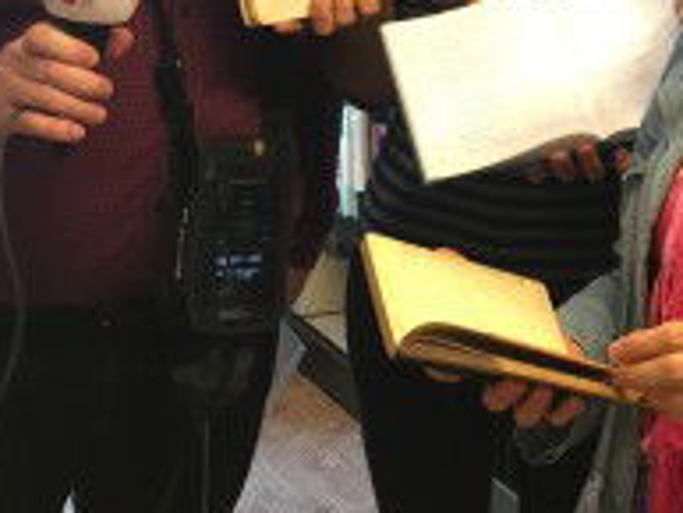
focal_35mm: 75
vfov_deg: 18.8
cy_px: -58
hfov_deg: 24.5
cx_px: 718
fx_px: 1481
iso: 80
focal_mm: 4.15
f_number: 2.2
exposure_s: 1/33
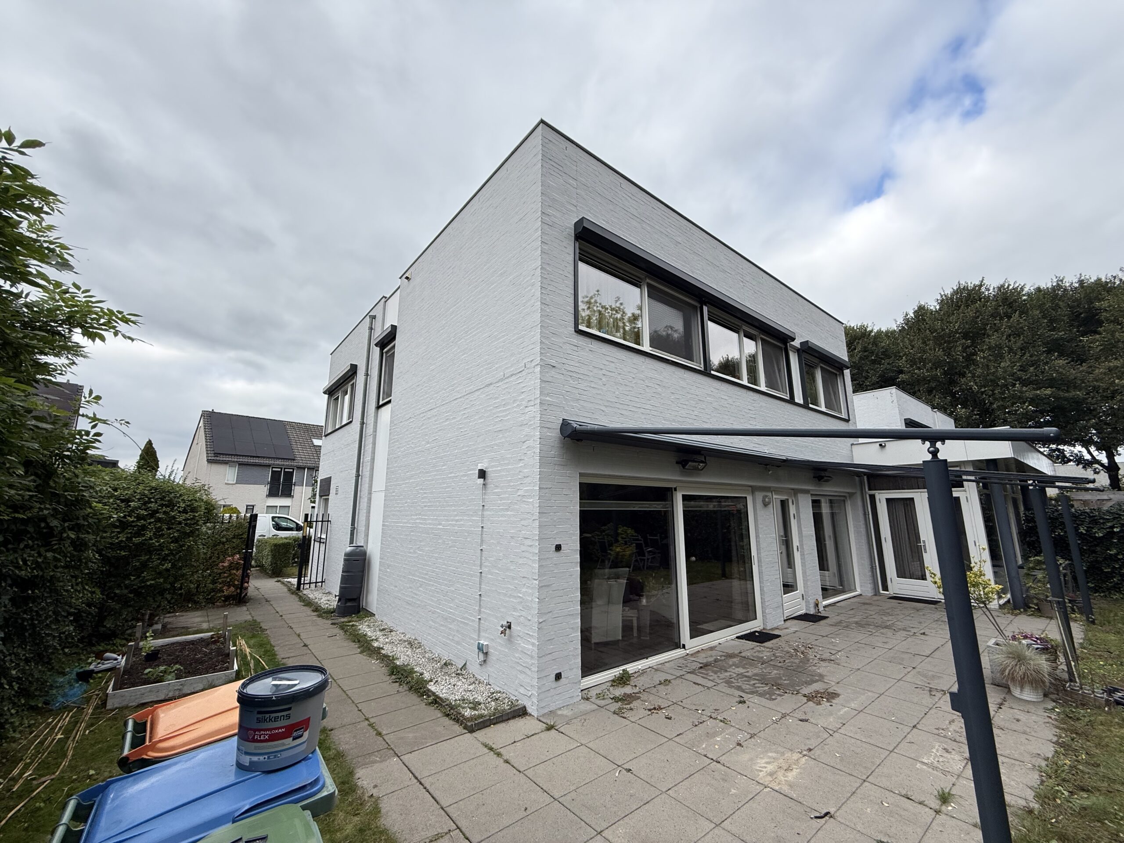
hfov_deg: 102.1
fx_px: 455
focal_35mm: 14
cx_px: 562
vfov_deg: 85.7
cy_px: 422
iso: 64
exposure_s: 1/631
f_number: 2.2
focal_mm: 2.22
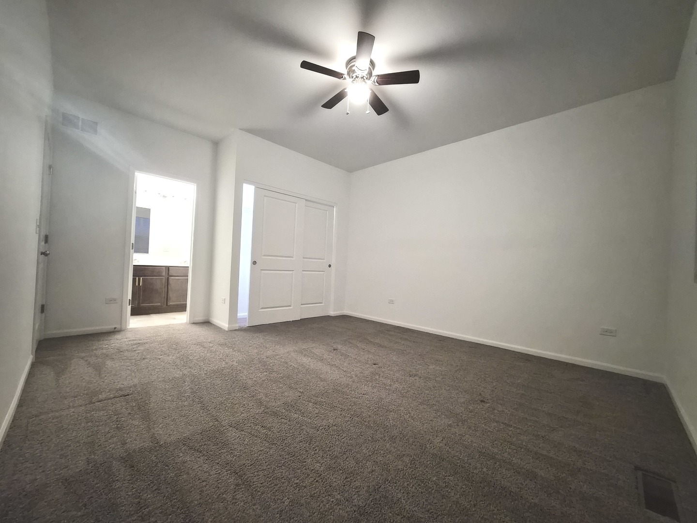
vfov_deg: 89.9
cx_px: 348
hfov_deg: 106.2
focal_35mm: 13
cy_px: 262
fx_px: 262
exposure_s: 1/60
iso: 1000
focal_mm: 1.7
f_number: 2.2
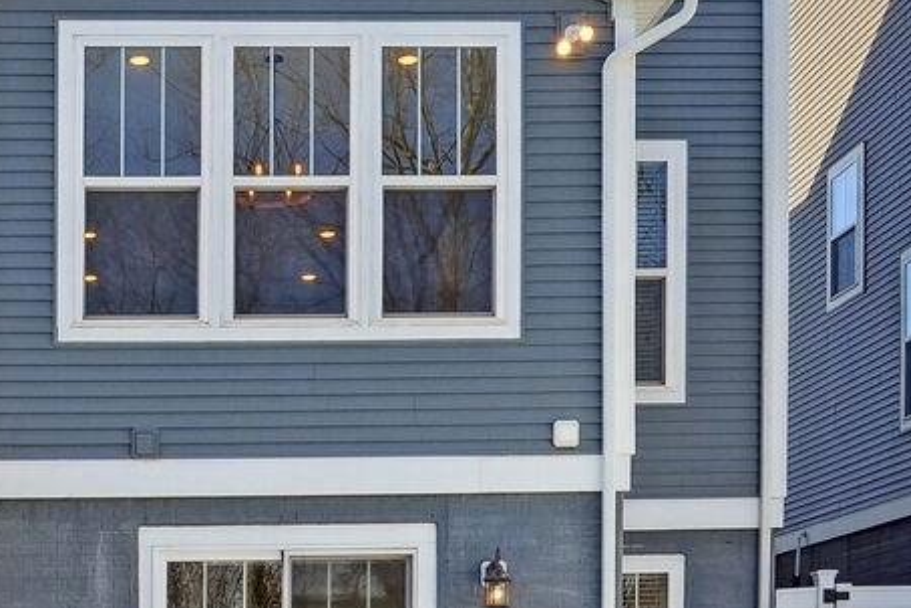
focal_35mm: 61
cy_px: 187
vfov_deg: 22.1
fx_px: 1544
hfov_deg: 30.4
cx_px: -14
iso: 640
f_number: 9
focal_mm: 16
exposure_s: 1/1250
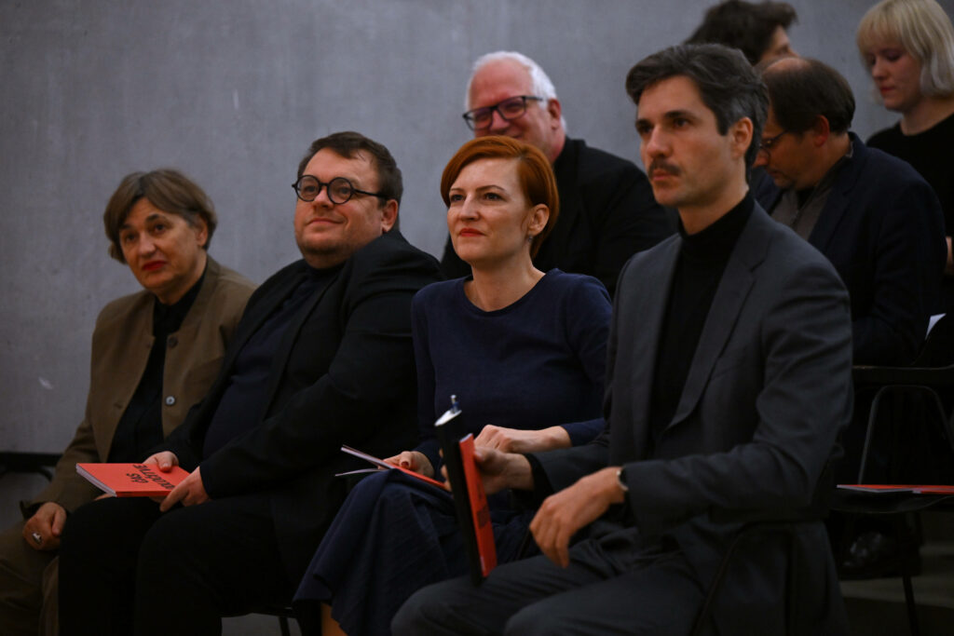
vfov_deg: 11.0
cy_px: 318
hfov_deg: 16.4
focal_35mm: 125
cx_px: 477
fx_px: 3313
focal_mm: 125
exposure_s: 1/125
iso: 4000
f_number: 2.8
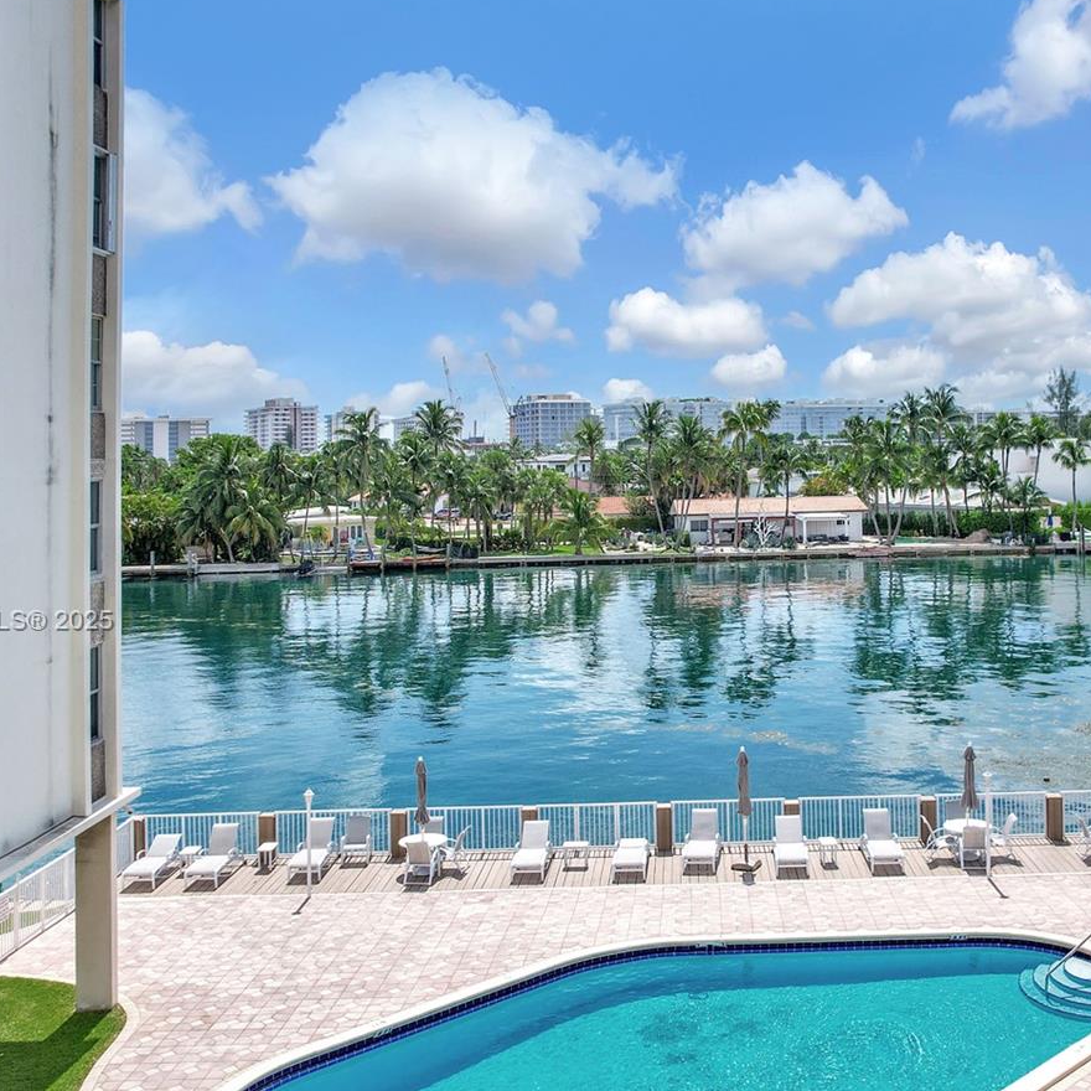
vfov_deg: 48.3
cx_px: 708
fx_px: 1212
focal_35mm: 34
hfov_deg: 47.8
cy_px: 622
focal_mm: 8.38
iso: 100
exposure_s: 1/2000
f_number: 2.8
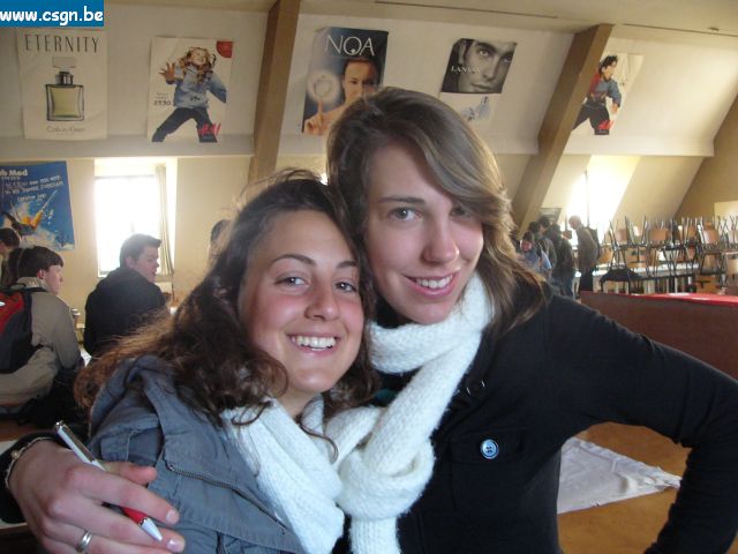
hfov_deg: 51.4
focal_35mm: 36
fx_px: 768
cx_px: 369
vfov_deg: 39.7
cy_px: 277
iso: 200
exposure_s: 1/15
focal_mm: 6
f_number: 2.8
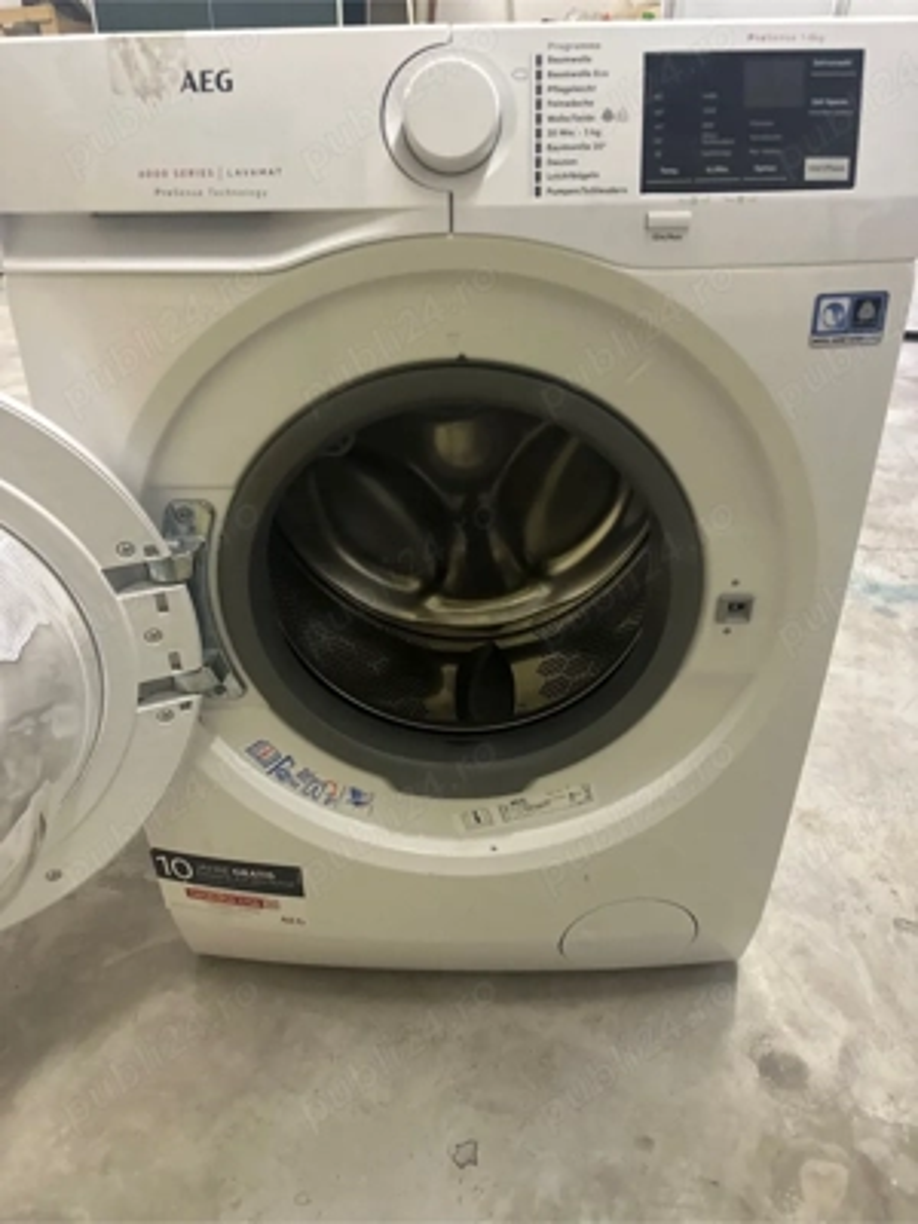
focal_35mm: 24
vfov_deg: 71.6
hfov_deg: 56.8
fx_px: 849
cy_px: 612
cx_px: 459
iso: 640
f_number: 1.78
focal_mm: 6.86
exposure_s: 1/50
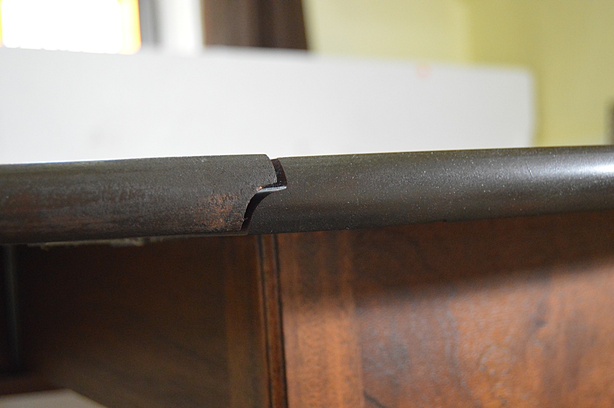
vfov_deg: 28.0
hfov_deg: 41.1
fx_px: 818
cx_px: 307
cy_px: 204
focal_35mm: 48
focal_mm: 32
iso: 3200
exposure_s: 1/50
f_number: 4.5
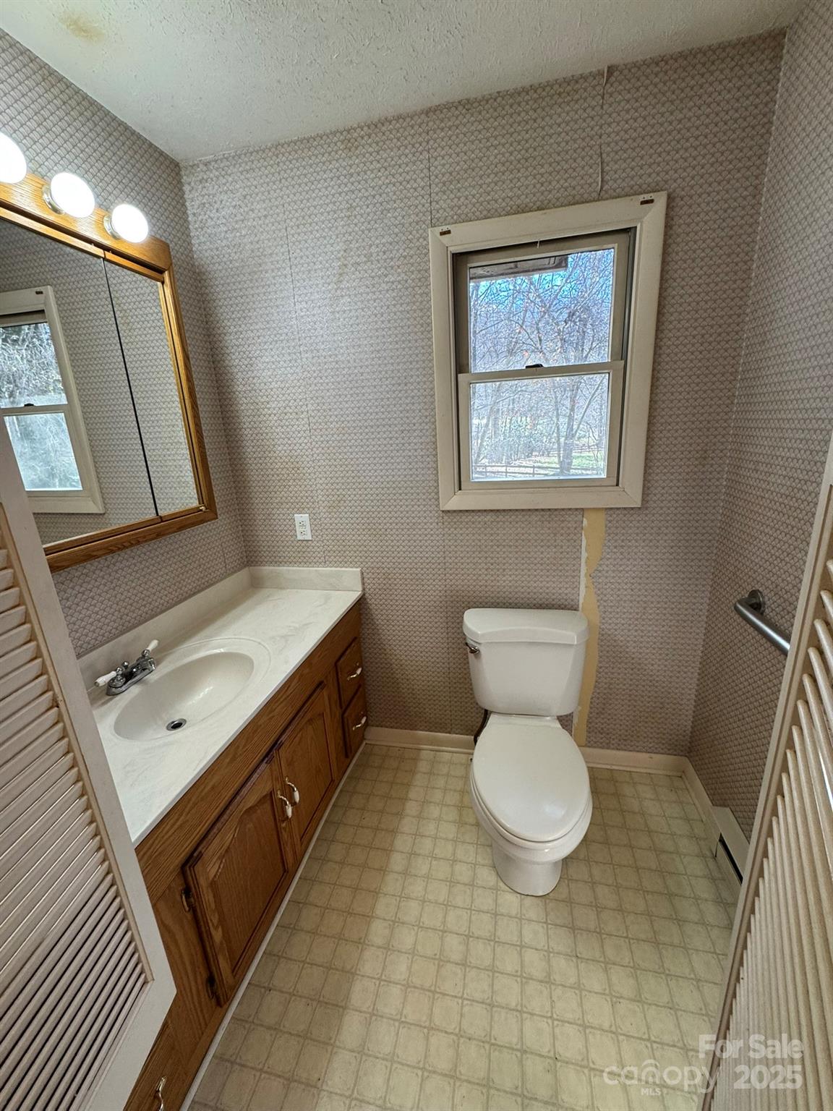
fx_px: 449
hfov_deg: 85.7
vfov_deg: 102.1
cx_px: 416
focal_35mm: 14
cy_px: 556
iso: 200
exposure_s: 1/120
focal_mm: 2.22
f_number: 2.2
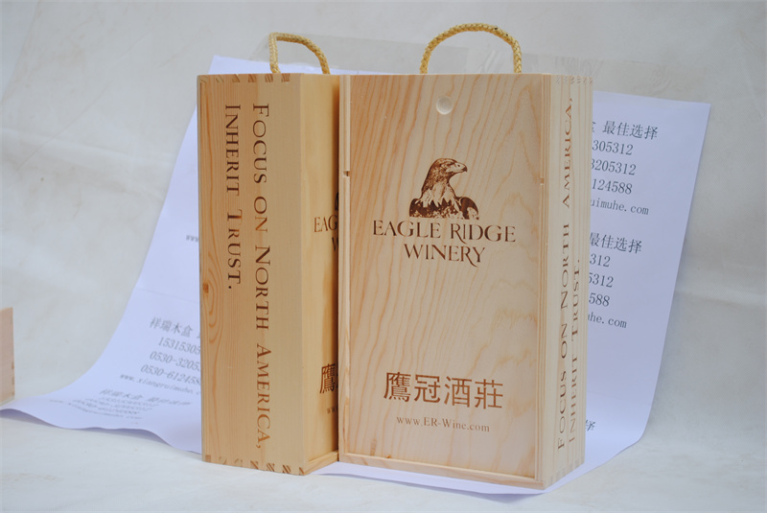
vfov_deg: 20.2
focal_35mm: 68
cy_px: 256
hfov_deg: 29.8
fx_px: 1439
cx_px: 384
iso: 100
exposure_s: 1/100
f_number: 5.3
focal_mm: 45
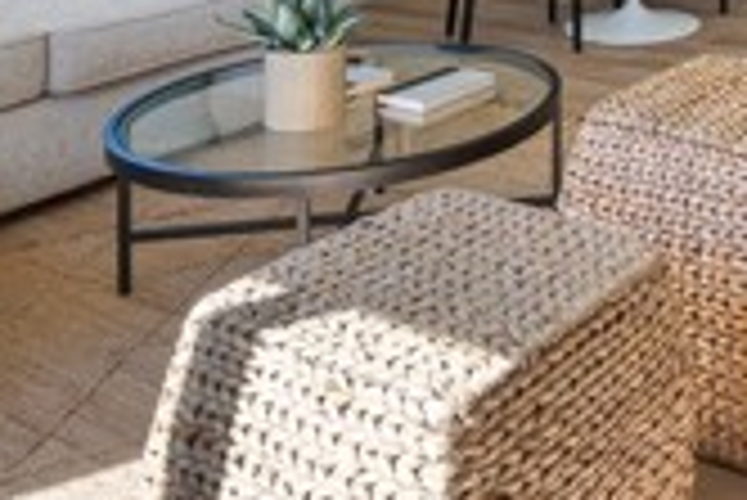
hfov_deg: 33.1
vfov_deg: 21.1
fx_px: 1121
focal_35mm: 54
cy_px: -255
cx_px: 783
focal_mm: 14
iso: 100
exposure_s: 1/10
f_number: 8
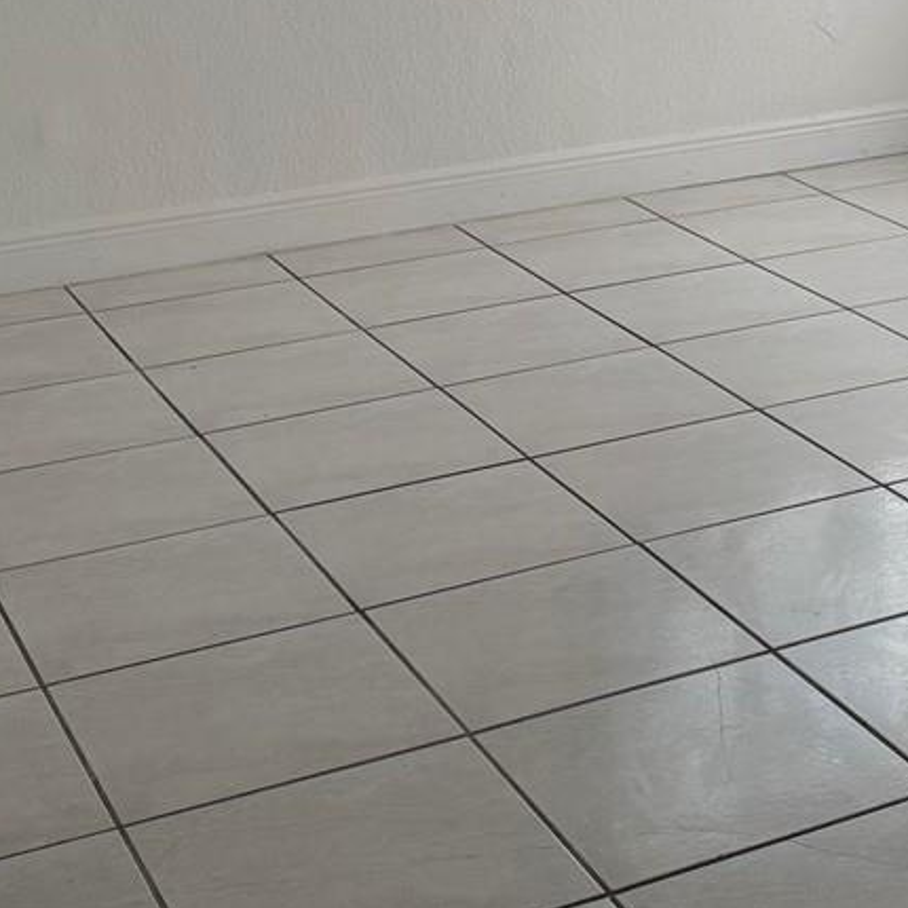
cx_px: 821
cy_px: -13
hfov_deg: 21.4
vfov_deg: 21.1
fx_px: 2344
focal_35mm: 79
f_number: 1.78
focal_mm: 6.76
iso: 100
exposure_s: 1/598
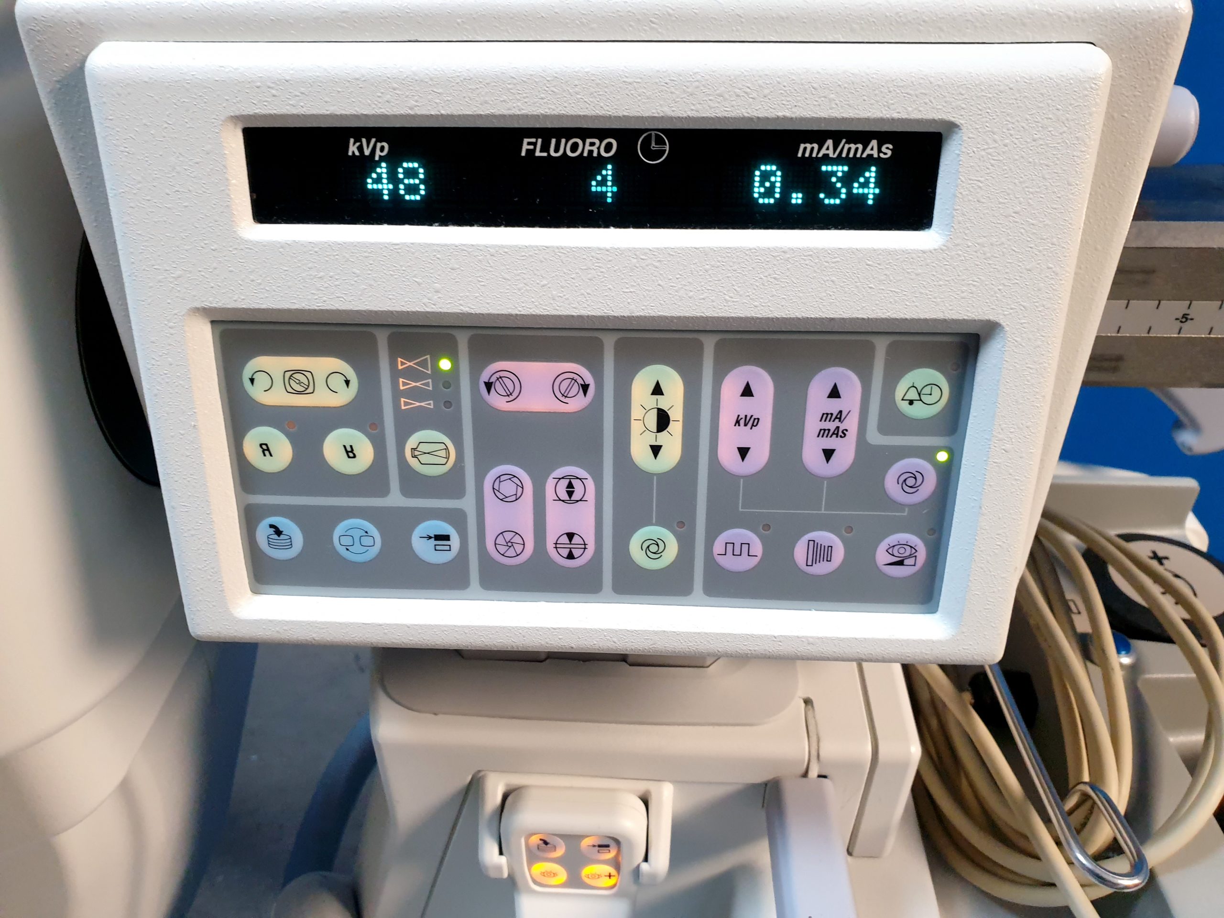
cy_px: 459
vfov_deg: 53.1
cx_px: 612
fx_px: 919
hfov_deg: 67.3
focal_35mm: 26
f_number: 2.4
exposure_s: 1/50
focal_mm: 4.3
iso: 320
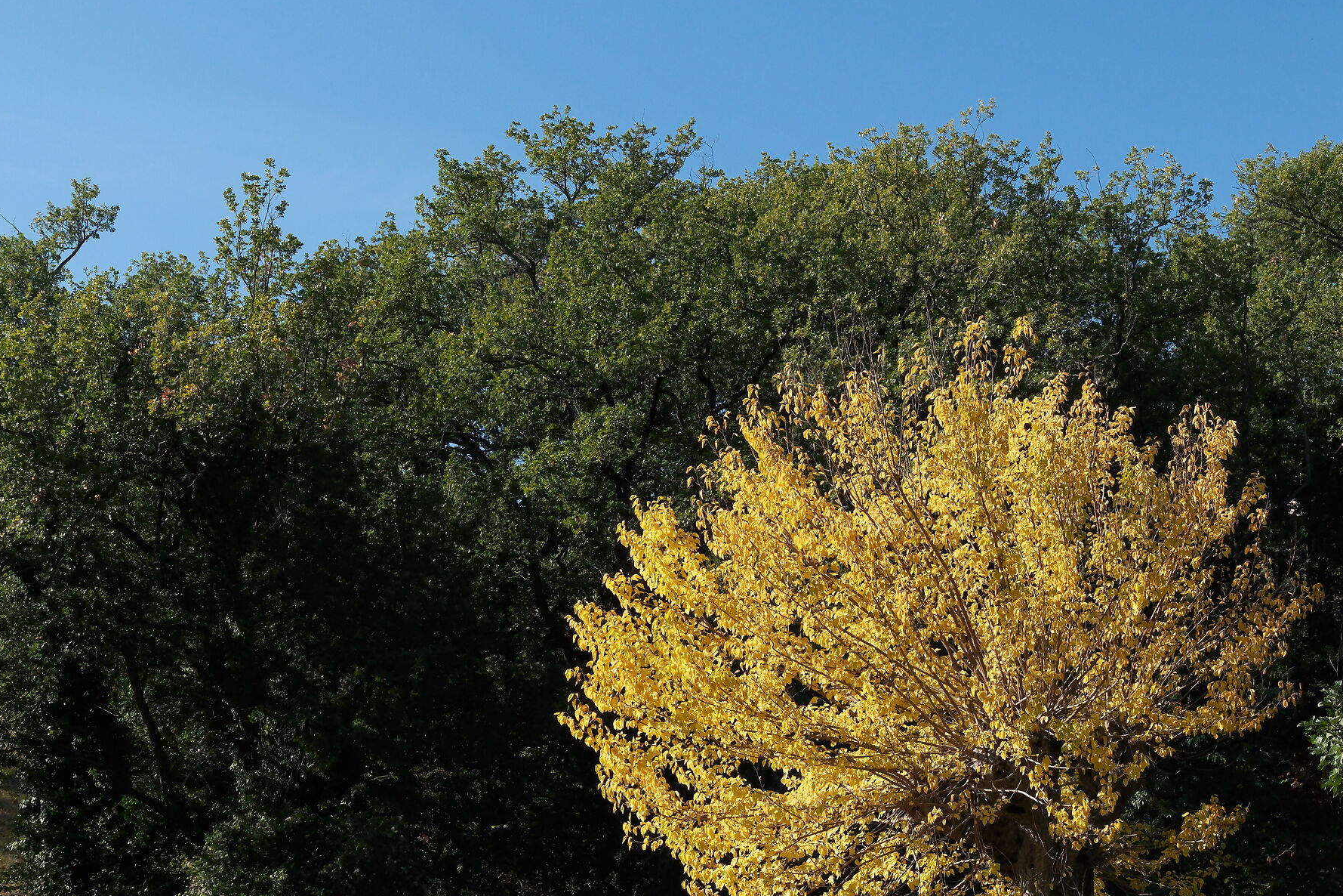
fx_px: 2164
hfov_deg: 34.4
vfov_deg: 23.4
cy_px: 522
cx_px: 777
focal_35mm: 58
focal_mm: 28.7
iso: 640
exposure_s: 1/1000
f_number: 9
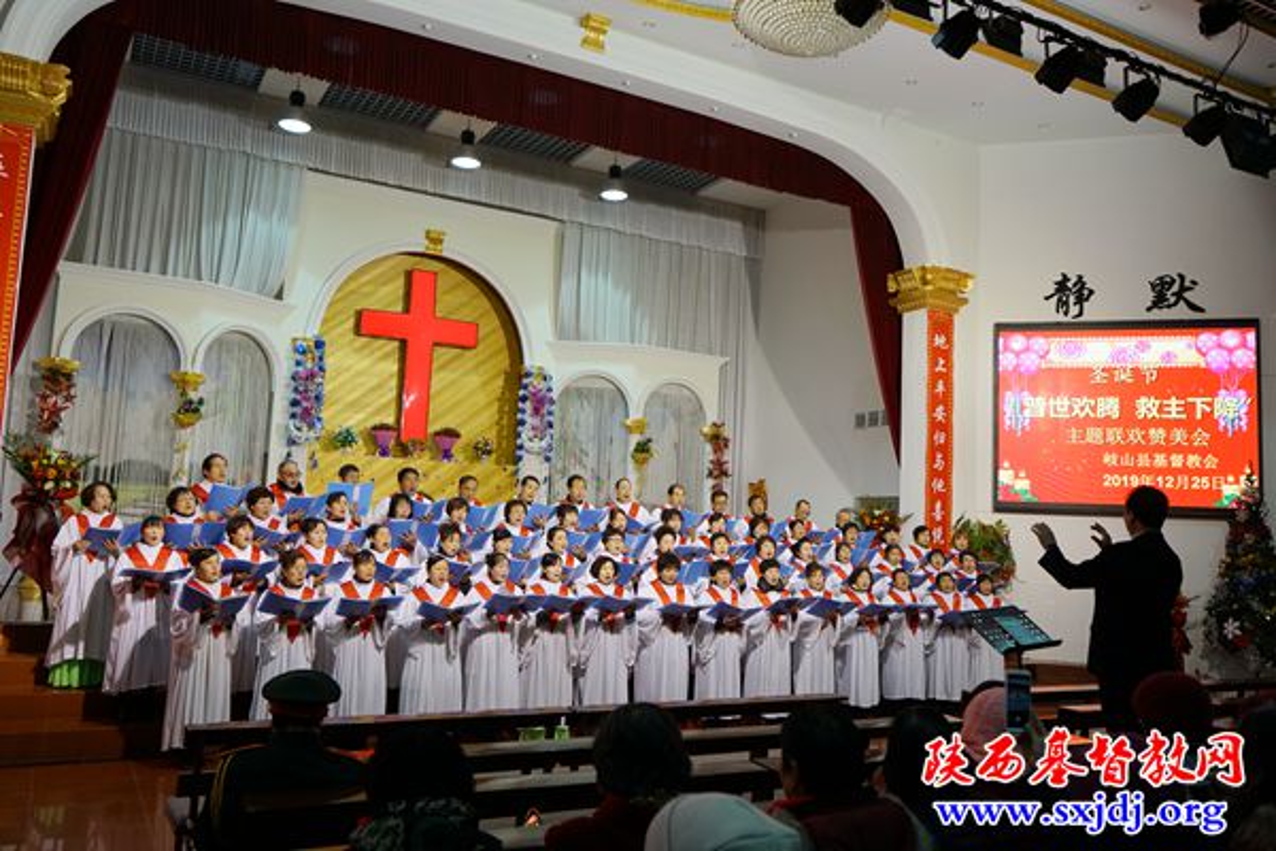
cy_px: 426
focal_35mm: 29
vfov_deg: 45.0
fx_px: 1028
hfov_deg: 63.7
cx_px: 638
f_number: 4
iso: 1250
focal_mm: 29
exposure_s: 1/160
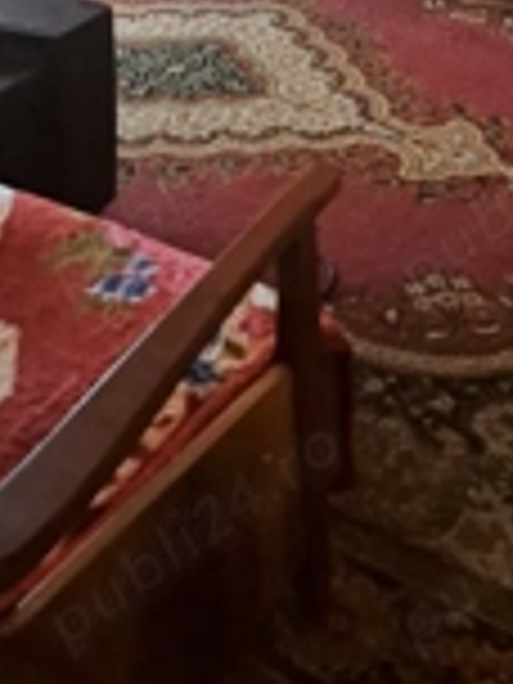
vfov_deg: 27.4
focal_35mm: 63
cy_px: -112
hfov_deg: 23.3
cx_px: 284
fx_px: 1245
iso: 1000
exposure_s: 1/10
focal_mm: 5.23
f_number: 1.8
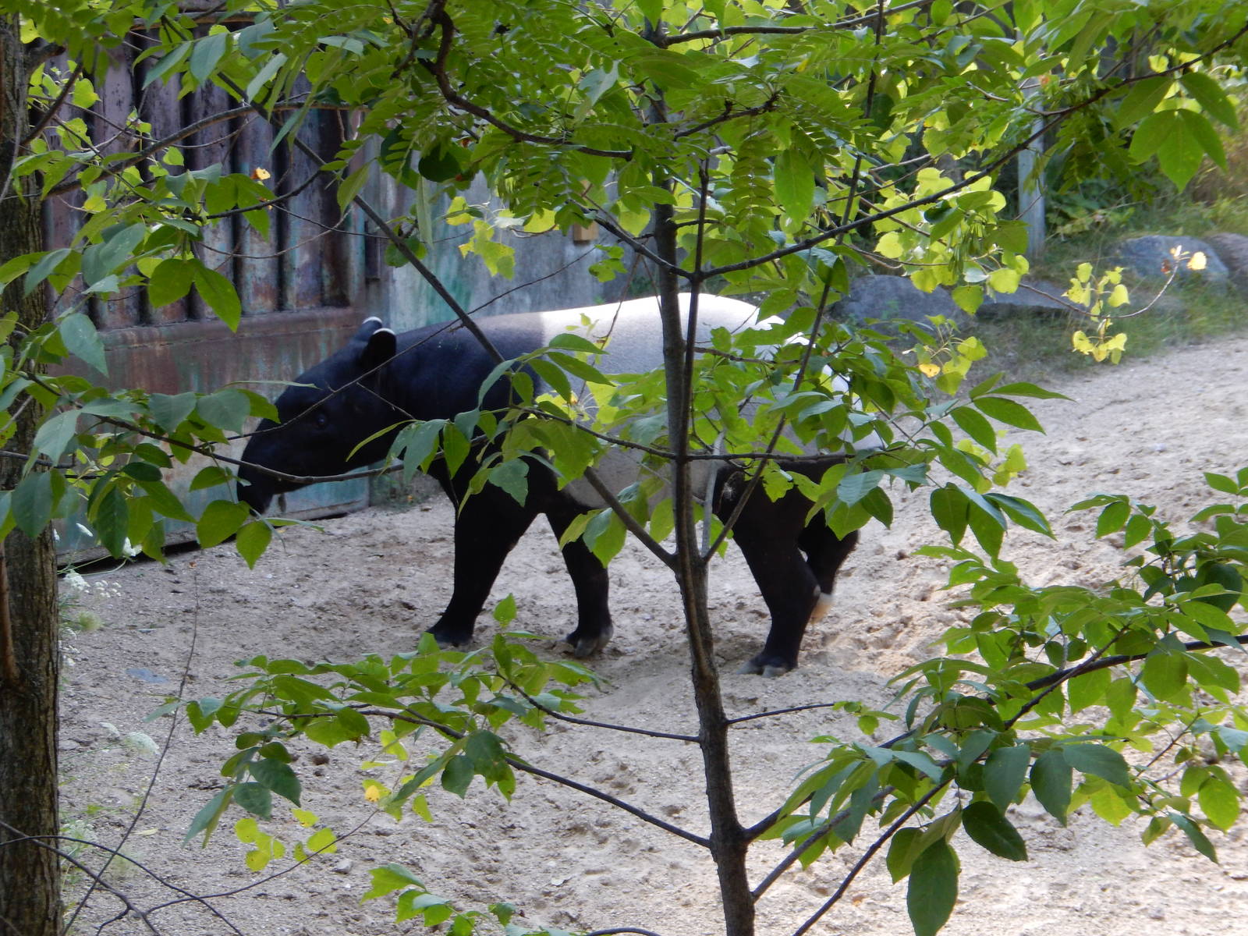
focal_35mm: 117
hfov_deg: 16.8
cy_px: 468
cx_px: 624
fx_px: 4218
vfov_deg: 12.7
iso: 220
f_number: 5.5
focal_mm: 21
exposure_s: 1/30
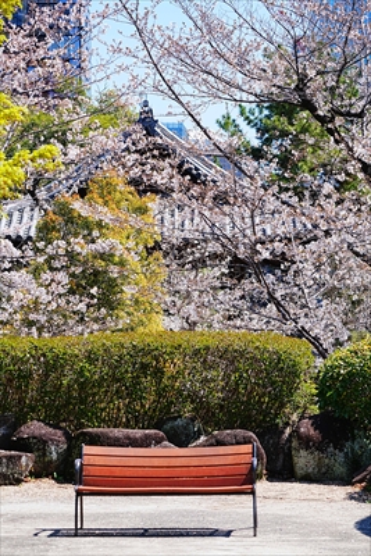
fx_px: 1544
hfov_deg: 13.7
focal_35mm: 100
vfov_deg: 20.4
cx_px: 186
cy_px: 278
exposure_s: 1/250
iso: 100
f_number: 7.1
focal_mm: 100
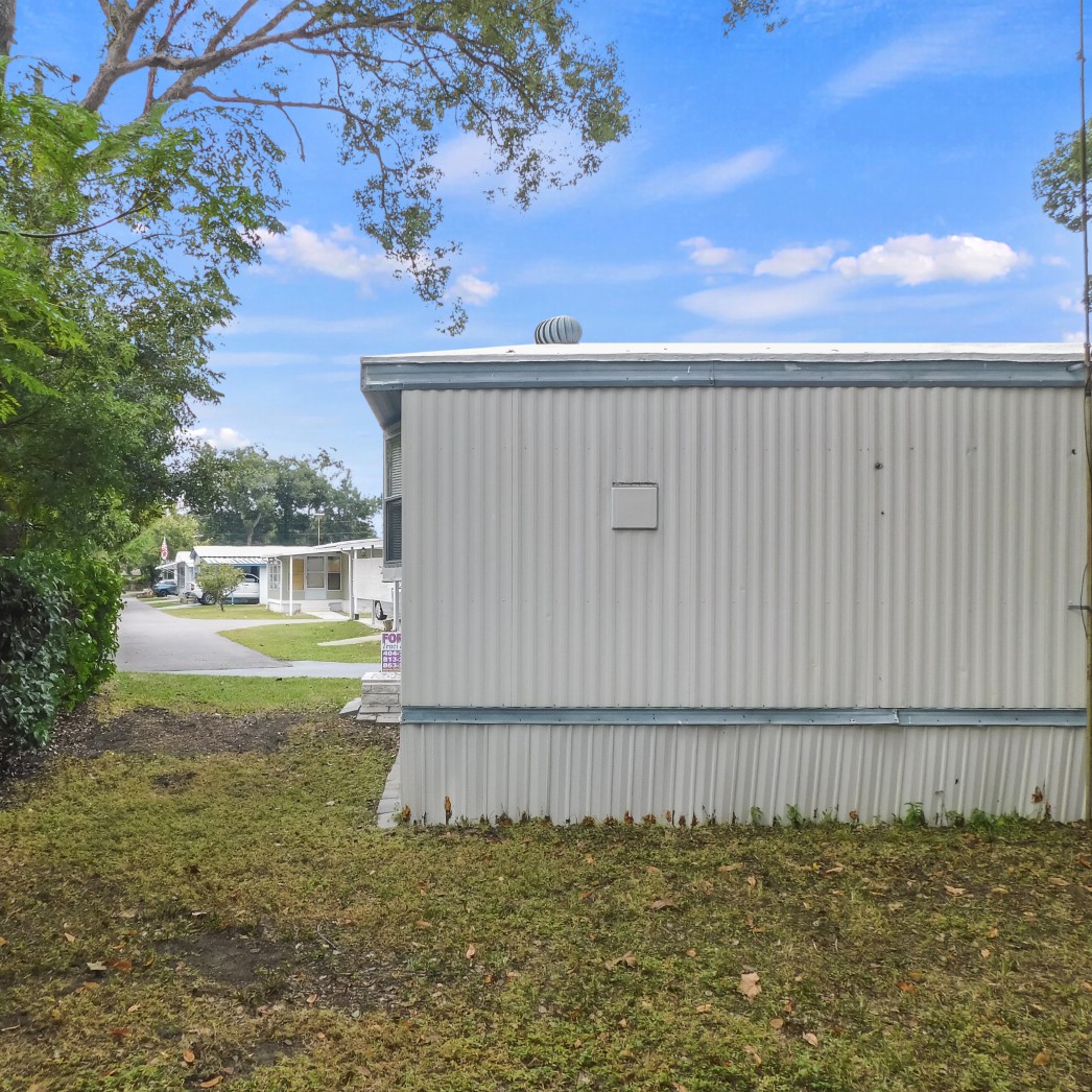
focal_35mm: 28
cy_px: 541
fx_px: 999
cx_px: 419
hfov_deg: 56.7
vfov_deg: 57.3
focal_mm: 4
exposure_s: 1/125
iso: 125
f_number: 3
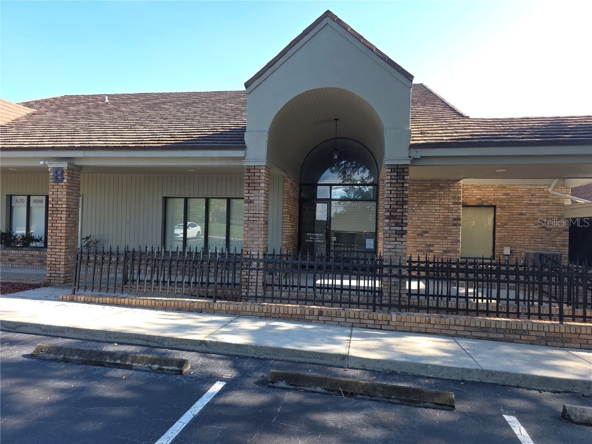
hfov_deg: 73.9
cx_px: 296
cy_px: 222
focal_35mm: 23
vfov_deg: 58.9
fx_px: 393
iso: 12
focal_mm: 6.3
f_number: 1.7
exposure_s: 1/160
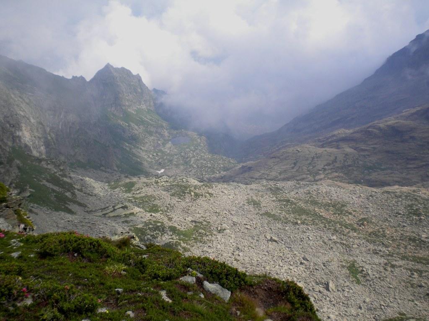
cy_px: 160
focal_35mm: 35
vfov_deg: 40.7
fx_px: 434
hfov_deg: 52.6
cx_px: 214
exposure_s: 1/526
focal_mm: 6.3
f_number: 4.6
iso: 80
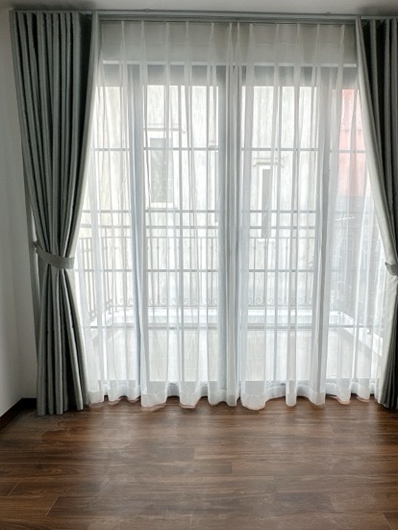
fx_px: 398
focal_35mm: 26
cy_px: 293
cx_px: 230
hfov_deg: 52.9
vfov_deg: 67.1
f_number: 2.2
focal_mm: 2.22
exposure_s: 1/359
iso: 40
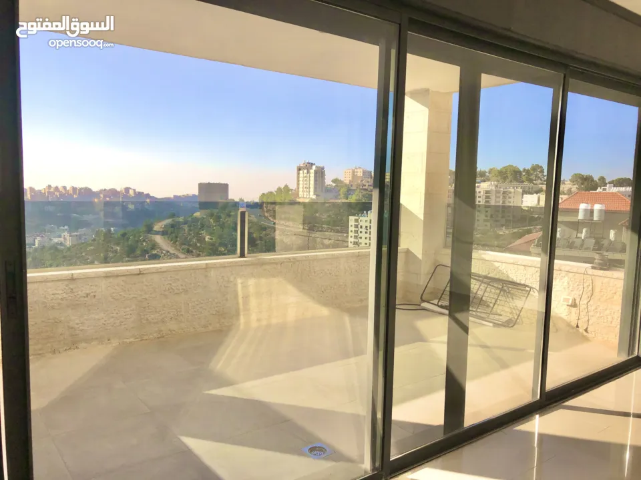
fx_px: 518
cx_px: 320
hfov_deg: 63.4
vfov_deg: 49.7
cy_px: 240
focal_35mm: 28
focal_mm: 3.99
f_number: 1.8
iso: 20
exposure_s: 1/1200
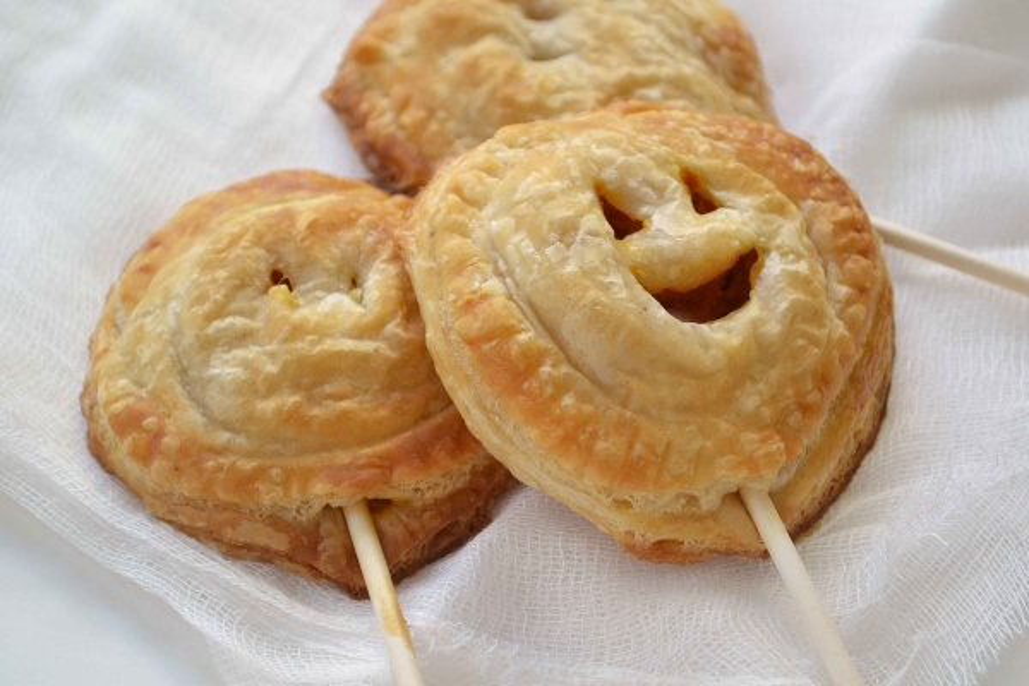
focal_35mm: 82
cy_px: 343
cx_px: 514
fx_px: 2358
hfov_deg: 24.6
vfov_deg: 16.6
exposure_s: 1/60
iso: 900
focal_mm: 55
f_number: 5.6
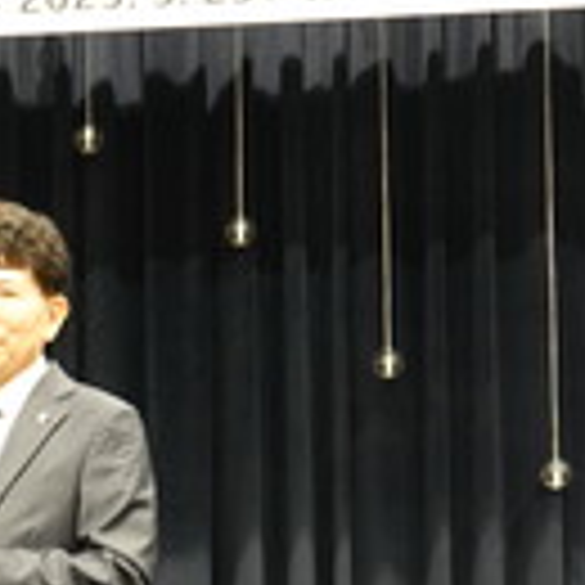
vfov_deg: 18.0
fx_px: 1797
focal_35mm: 94
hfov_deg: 17.7
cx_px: -94
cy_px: 598
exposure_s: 1/25
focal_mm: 8.82
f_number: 2.5
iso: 800
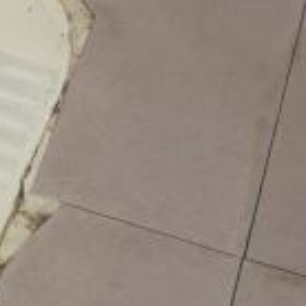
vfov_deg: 9.0
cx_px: -259
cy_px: -256
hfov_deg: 9.0
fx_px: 1850
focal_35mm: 185
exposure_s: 1/25
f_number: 1.8
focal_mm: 3.95
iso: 400
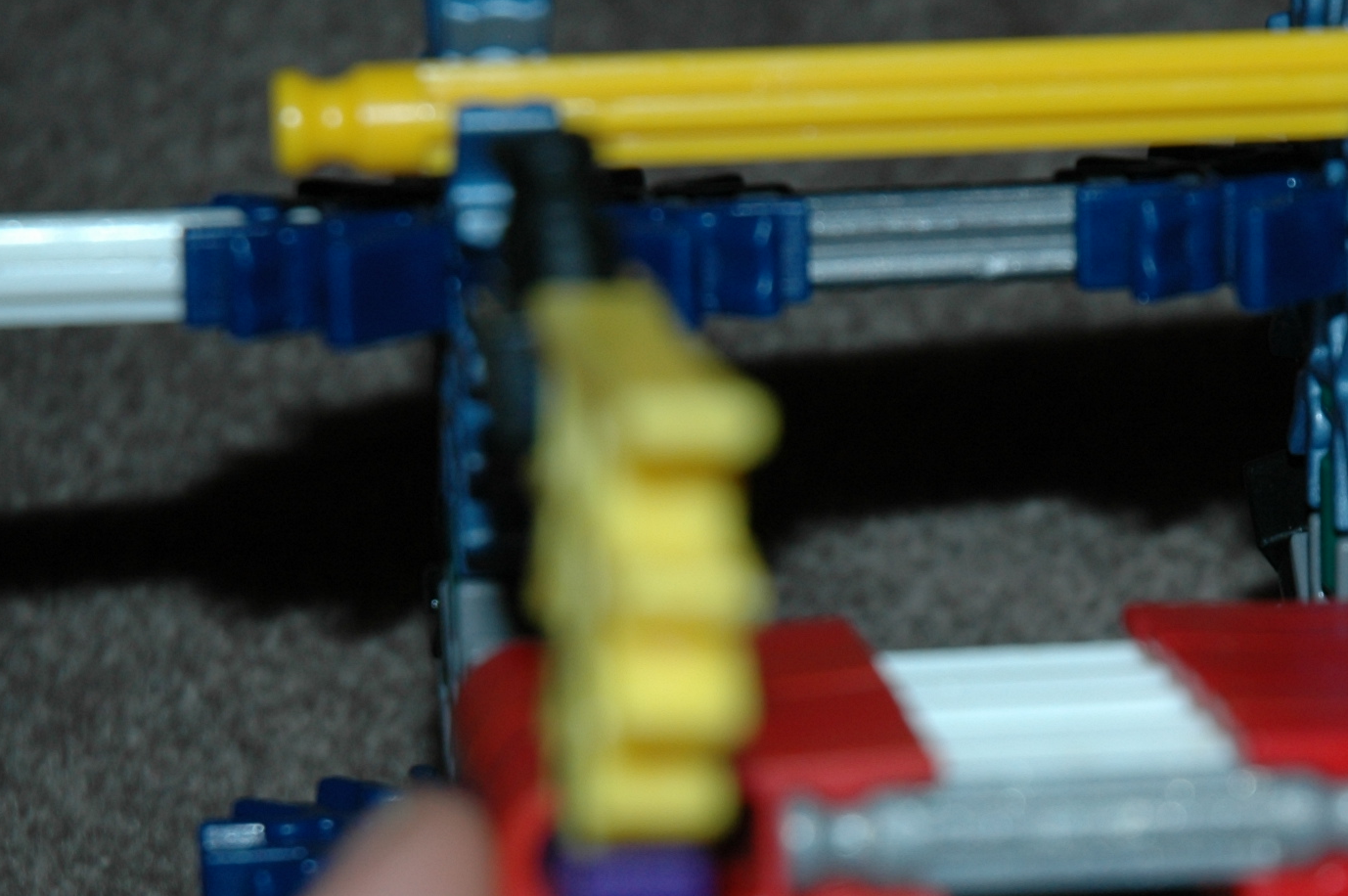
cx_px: 990
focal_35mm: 203
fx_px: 7594
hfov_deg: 10.1
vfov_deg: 6.7
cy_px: 725
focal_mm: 62
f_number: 4.5
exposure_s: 1/60
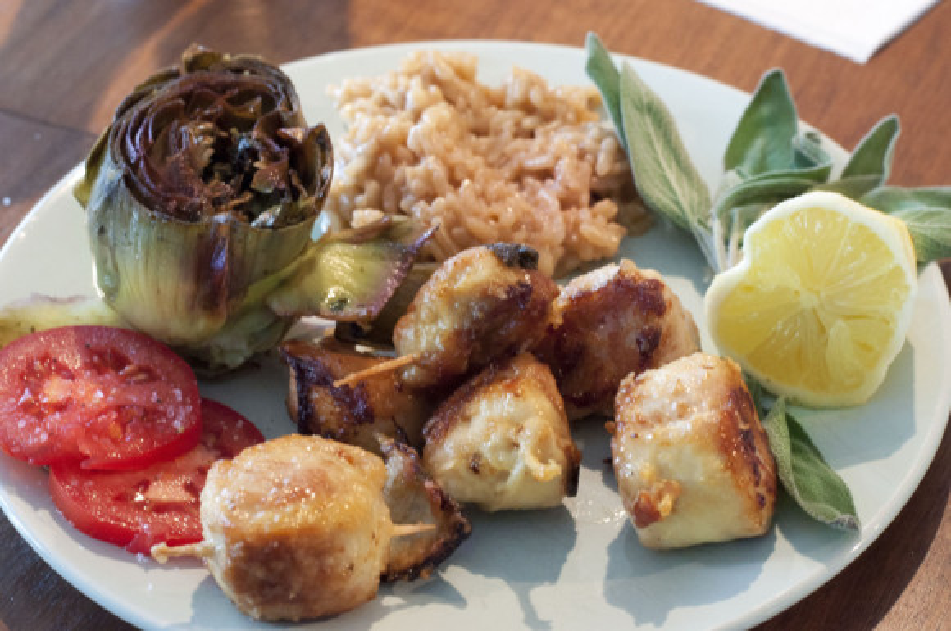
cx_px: 476
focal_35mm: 75
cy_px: 316
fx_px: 1978
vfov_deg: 18.1
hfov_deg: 27.0
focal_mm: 50
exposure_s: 1/25
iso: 3200
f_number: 6.3
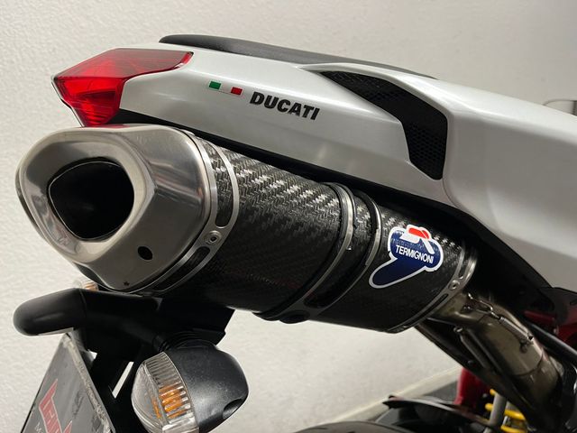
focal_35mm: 26
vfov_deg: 53.1
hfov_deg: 67.3
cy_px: 216
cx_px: 288
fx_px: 433
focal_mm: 5.1
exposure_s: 1/50
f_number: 1.6
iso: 160
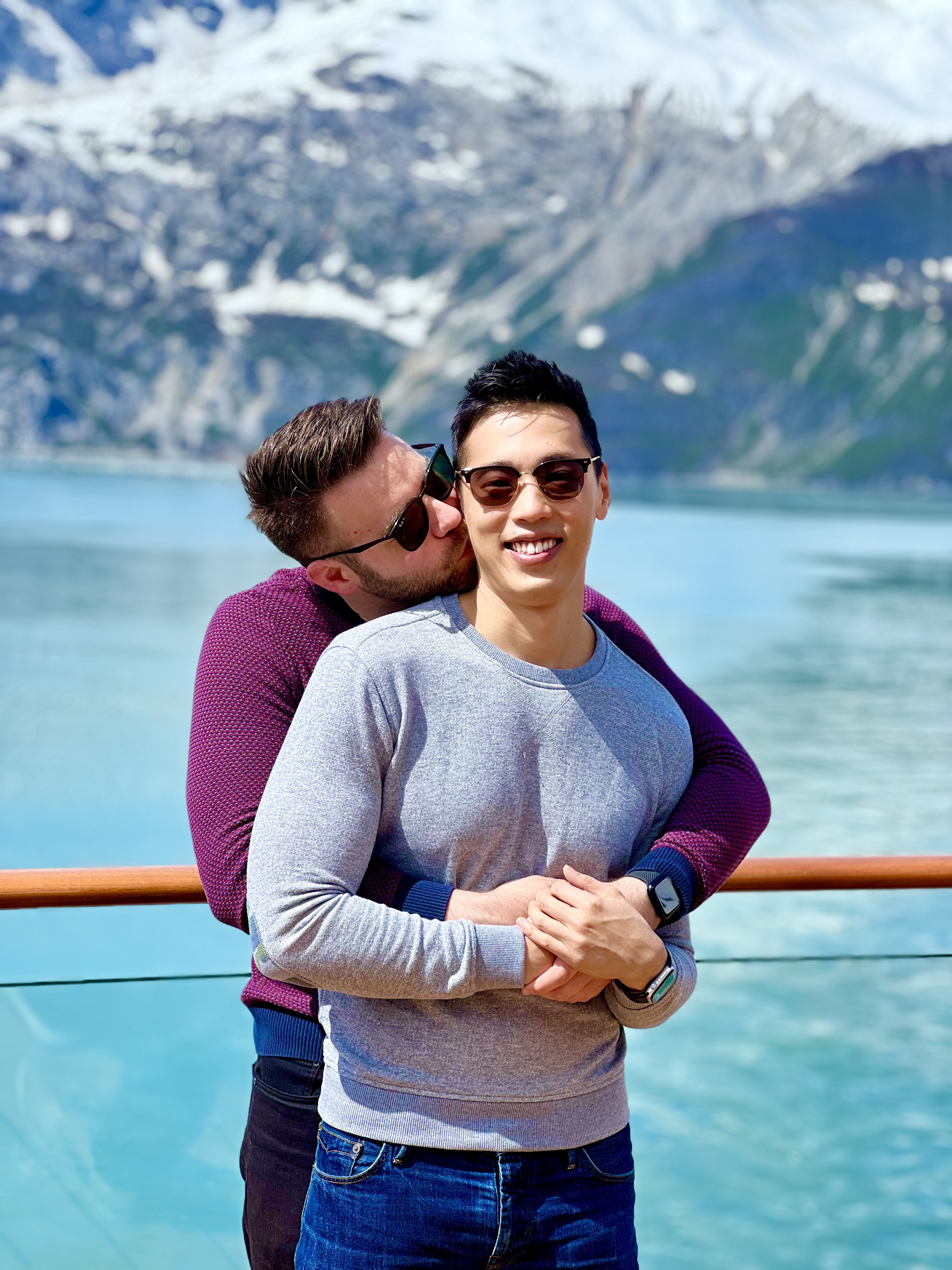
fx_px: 2824
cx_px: 476
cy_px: 635
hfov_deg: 19.1
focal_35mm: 77
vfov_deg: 25.3
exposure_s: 1/585
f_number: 2.8
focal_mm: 9
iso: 32
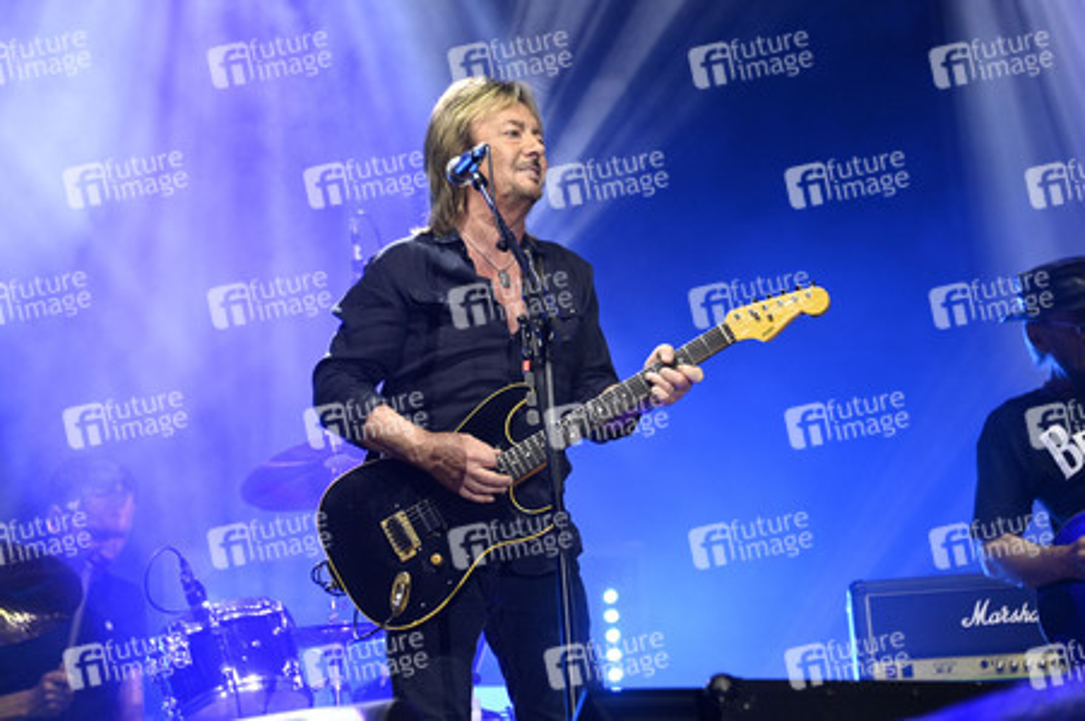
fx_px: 4367
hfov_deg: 14.2
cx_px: 542
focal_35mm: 145
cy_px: 360
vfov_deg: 9.4
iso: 2000
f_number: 5.6
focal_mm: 145
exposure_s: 1/200
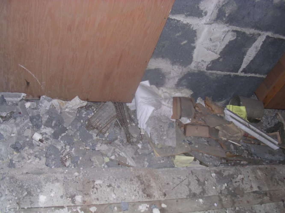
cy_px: 106
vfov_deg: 37.7
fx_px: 313
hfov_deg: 49.0
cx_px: 142
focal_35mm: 38
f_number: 2.8
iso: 126
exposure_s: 1/60.1
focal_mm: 5.8
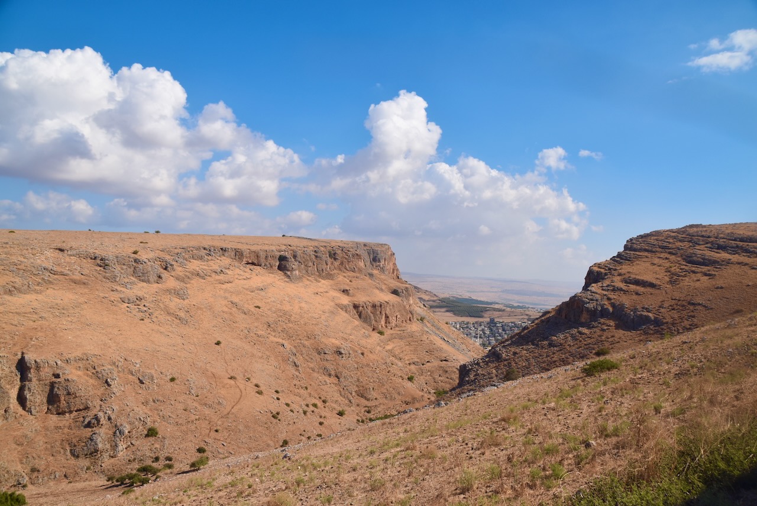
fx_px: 568
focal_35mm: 27
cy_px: 253
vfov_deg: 48.0
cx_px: 378
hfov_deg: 67.4
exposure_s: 1/250
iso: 200
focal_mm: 18
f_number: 8
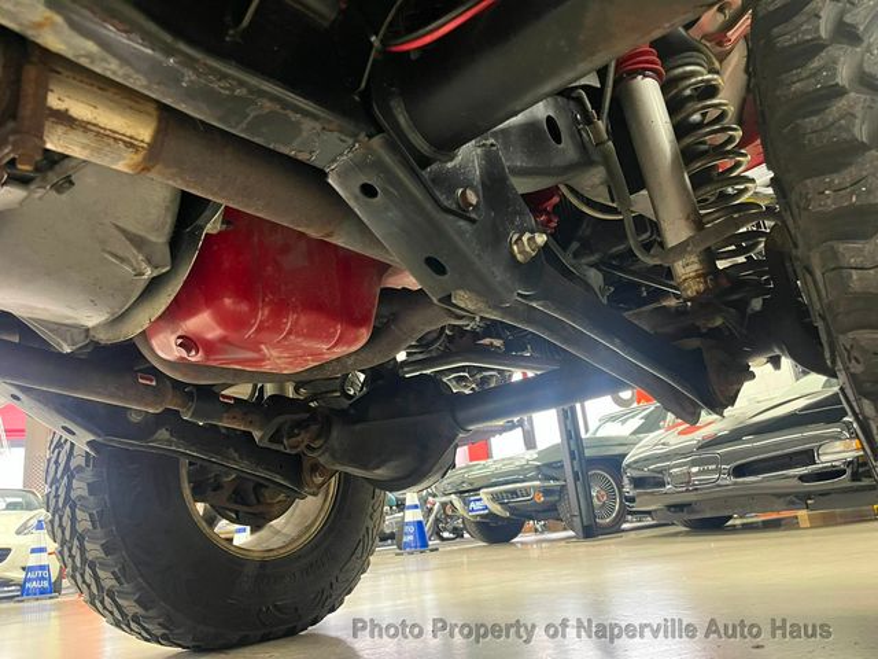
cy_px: 330
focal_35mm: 26
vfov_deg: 53.1
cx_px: 439
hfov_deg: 67.3
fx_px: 659
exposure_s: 1/40
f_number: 1.6
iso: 500
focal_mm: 5.1
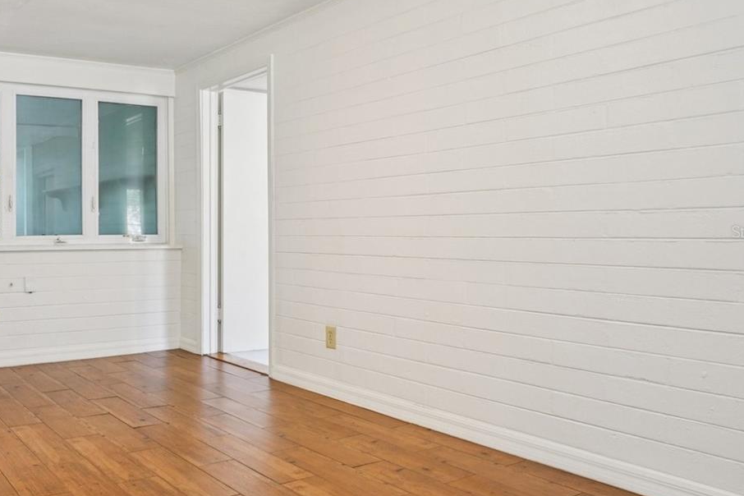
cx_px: 148
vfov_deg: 43.6
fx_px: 620
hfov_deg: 57.3
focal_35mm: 30
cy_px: 232
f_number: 8
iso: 400
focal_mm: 17
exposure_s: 1/10
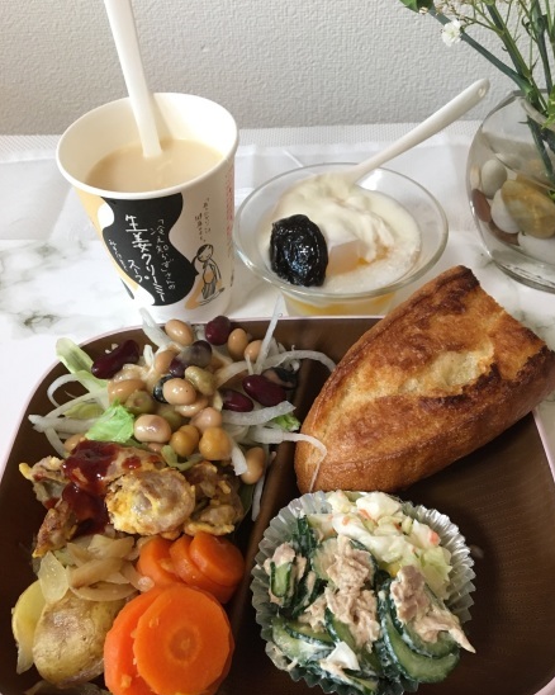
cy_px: 378
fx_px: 637
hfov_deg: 47.1
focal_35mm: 31
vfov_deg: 57.1
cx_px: 284
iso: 160
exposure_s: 1/30
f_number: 2.2
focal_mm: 4.15
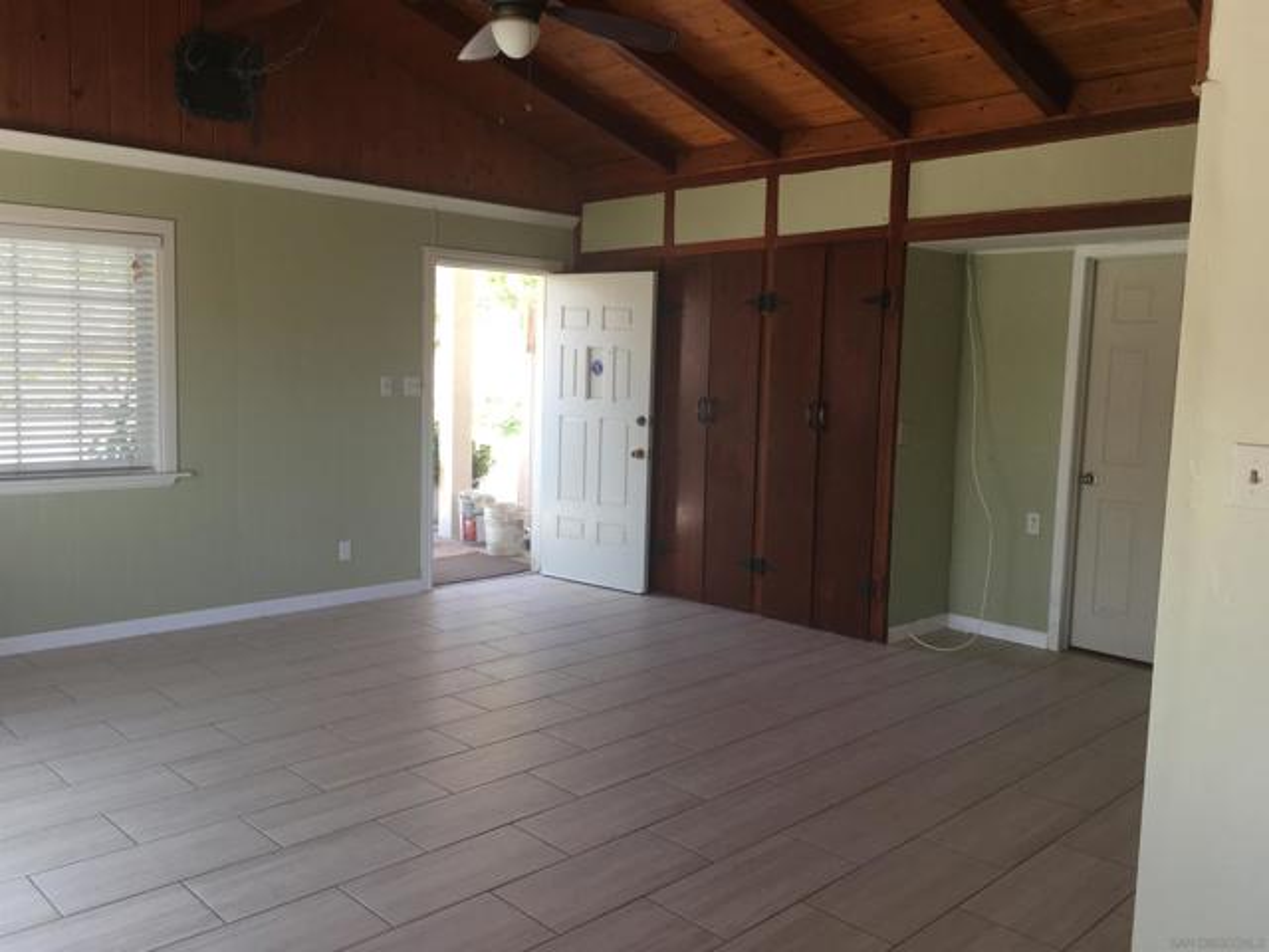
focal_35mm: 29
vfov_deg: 48.2
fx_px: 1063
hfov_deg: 61.7
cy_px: 476
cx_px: 634
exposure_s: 1/120
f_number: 2.2
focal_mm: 4.15
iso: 40
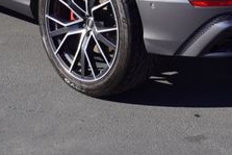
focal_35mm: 112
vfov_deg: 11.8
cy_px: -59
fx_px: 722
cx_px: 110
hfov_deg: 18.2
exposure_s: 1/125
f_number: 9
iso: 100
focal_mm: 26
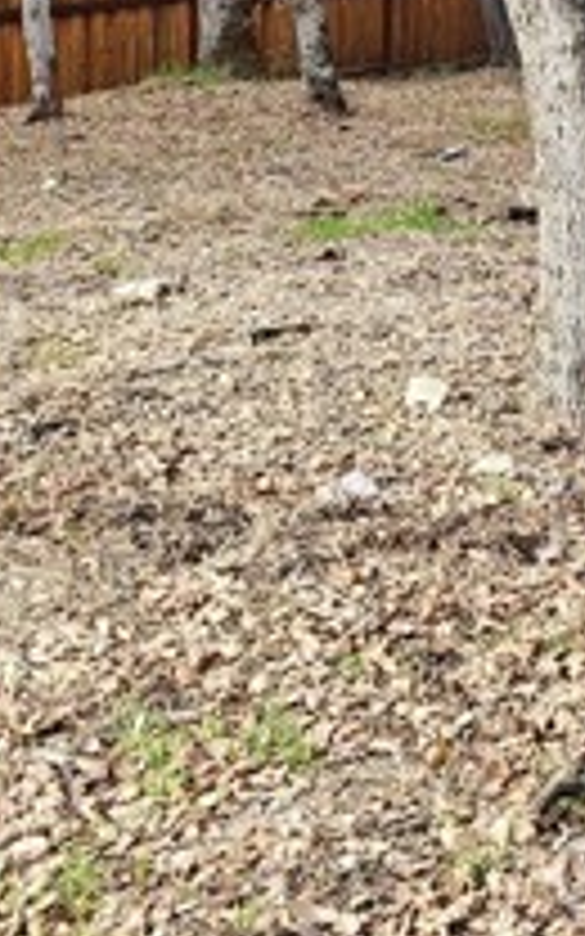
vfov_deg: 25.2
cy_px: -140
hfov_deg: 15.7
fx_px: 1913
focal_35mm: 75
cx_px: 940
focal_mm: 6.3
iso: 12
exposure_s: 1/120
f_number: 1.7
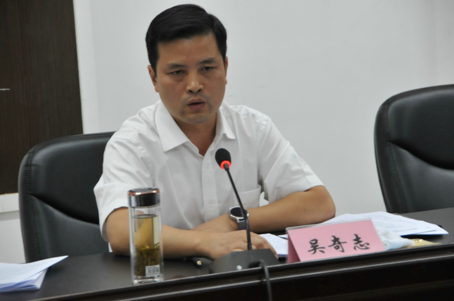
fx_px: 1983
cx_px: 227
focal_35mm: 158
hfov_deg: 13.1
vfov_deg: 8.7
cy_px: 150
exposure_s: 1/30
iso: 900
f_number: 5.6
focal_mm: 105
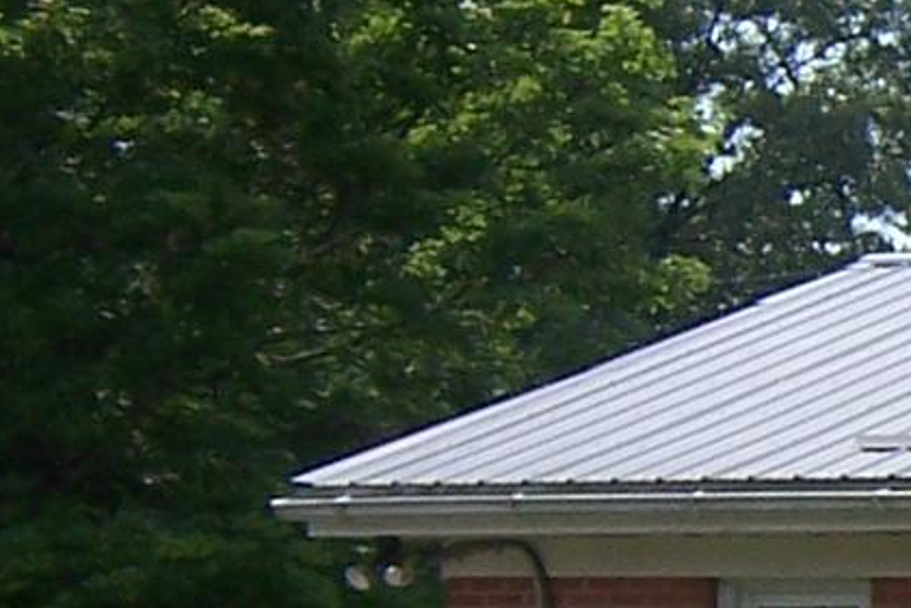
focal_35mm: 167
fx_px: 4227
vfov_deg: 8.2
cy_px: 701
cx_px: 1943
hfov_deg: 11.0
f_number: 3.4
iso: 80
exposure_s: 1/500
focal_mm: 5.5
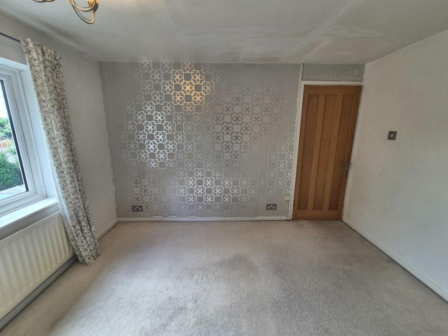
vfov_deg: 89.9
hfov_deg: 106.2
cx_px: 224
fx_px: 168
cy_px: 168
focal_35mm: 13
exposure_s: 1/100
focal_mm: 2.2
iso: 50
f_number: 2.2
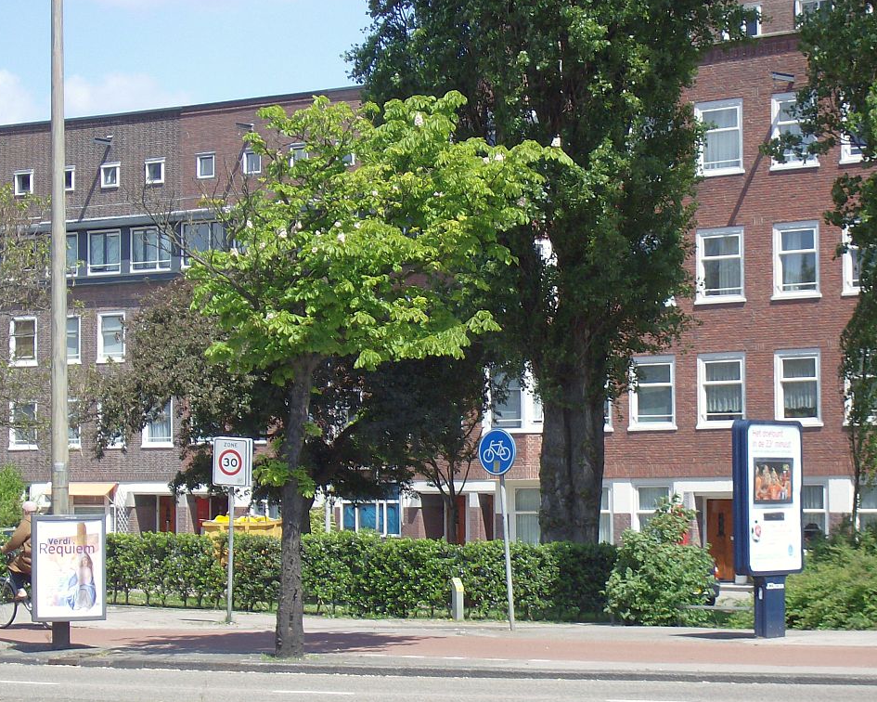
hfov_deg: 16.9
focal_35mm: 114
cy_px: 351
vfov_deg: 13.5
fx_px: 2959
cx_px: 446
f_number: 4.8
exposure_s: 1/437
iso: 100
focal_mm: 18
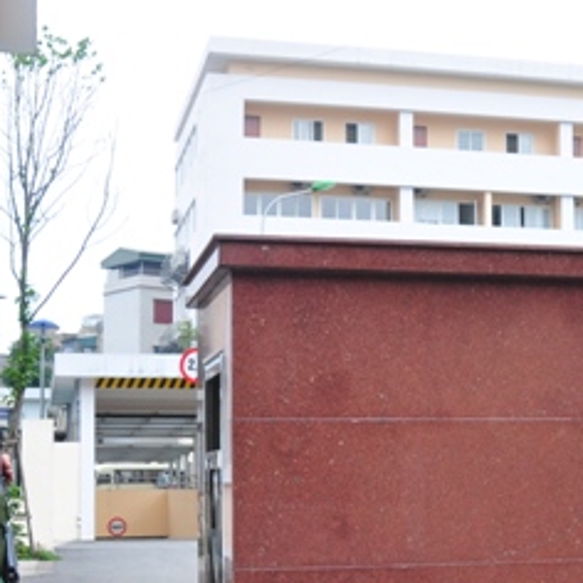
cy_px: 413
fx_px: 1391
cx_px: 513
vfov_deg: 23.5
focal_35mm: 73
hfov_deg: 23.1
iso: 320
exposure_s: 1/125
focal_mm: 18
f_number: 8
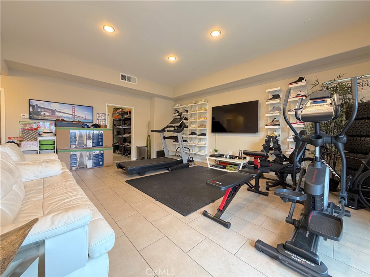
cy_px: 138
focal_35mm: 14
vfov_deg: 85.7
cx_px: 185
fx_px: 150
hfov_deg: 102.1
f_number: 2.2
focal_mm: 2.22
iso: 250
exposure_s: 1/60
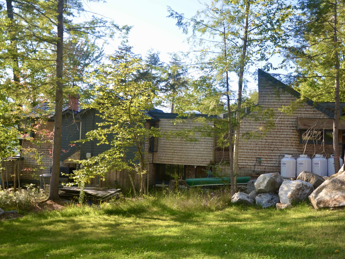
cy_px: 129
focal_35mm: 36
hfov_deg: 51.3
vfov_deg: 39.7
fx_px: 359
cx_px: 190
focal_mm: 22
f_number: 4
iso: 125
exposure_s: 1/250
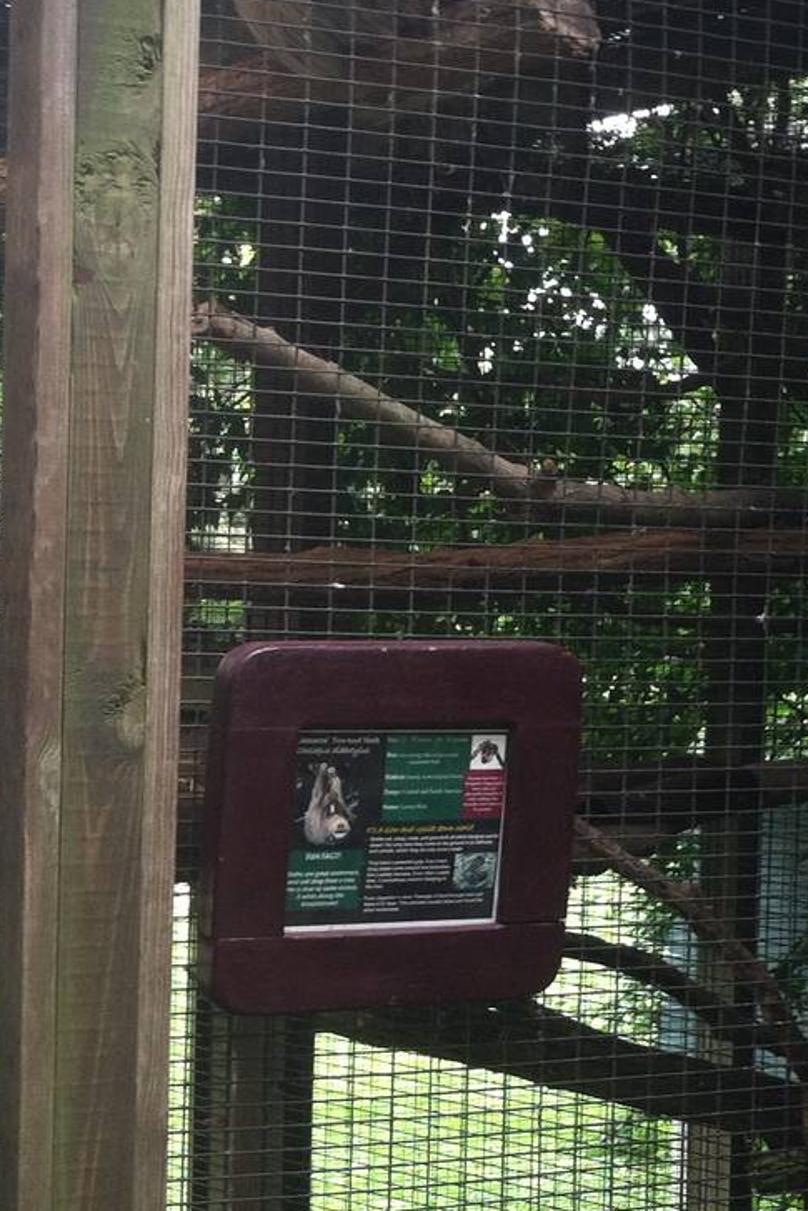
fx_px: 2692
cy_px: 680
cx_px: 85
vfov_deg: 25.3
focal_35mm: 80
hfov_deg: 16.8
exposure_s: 1/50
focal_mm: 3.85
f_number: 2.8
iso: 80
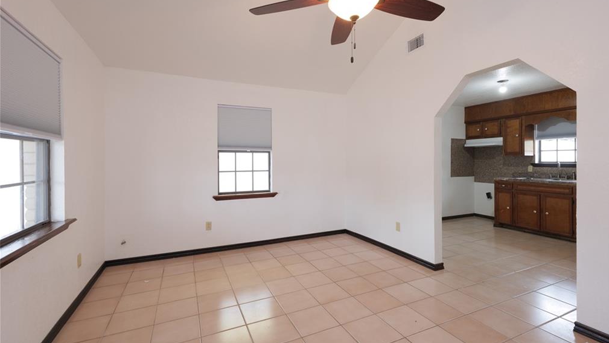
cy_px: 159
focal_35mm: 17
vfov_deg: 63.9
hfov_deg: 95.9
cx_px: 308
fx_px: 275
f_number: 8
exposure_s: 1/13
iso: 800
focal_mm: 16
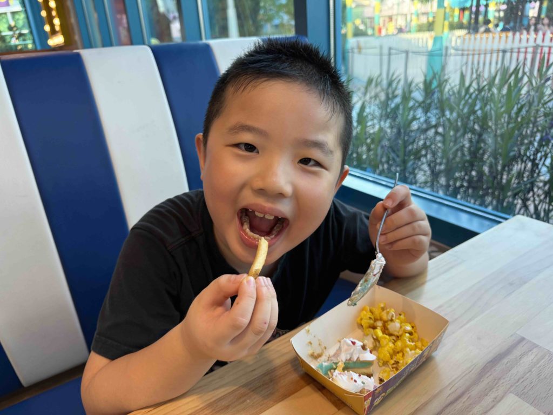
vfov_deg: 56.8
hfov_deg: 71.6
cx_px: 276
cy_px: 208
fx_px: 383
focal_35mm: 24
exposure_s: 1/100
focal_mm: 6.76
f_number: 1.78
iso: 100
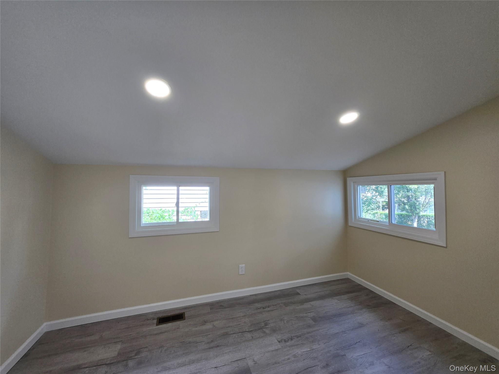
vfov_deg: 89.9
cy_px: 187
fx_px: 187
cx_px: 250
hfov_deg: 106.2
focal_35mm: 13
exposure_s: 1/60
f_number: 2.2
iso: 50
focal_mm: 1.7
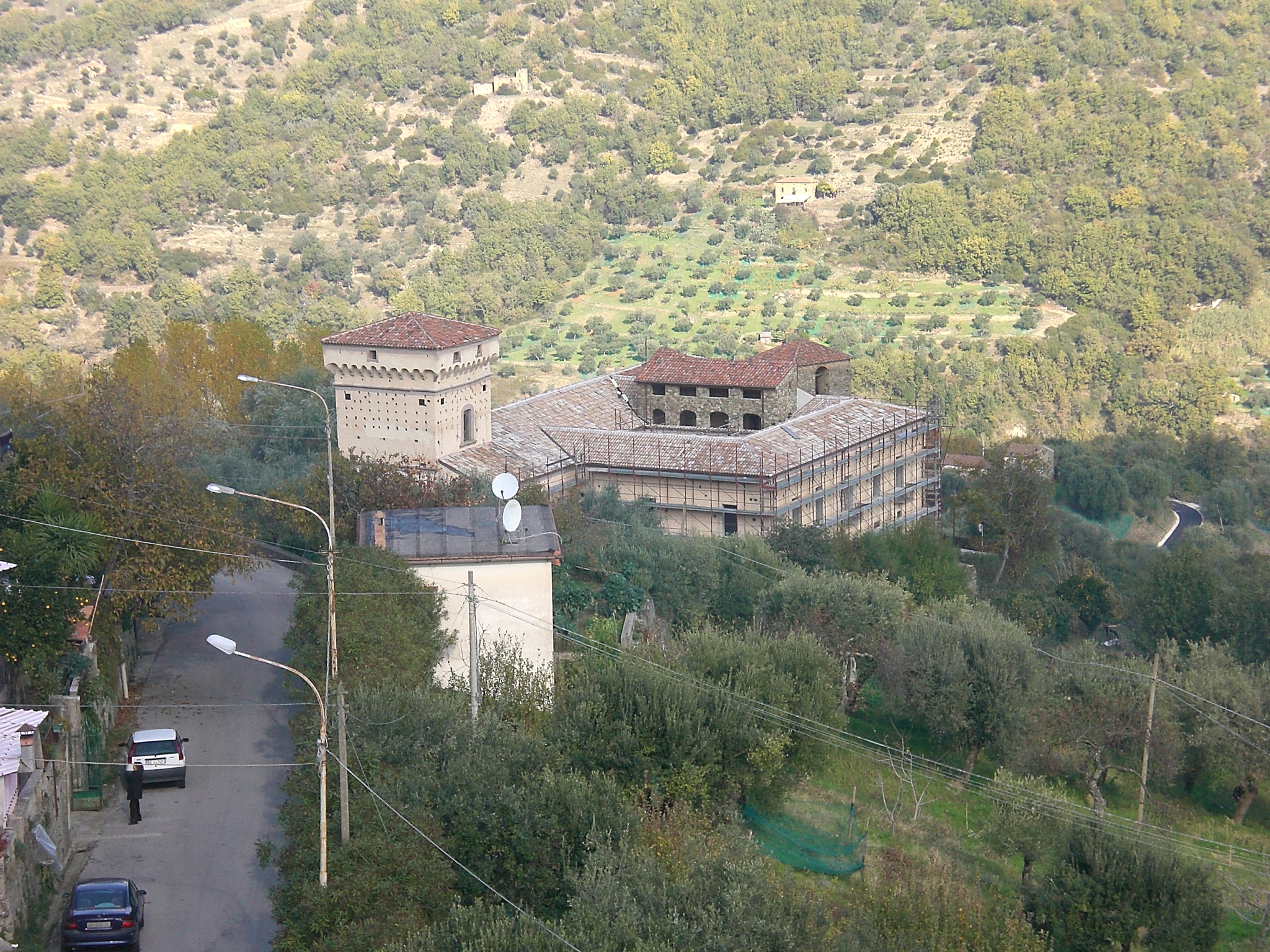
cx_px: 635
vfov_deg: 14.8
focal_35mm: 100
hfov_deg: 19.6
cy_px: 476
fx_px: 3669
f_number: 5.4
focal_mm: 16.51
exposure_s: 1/250
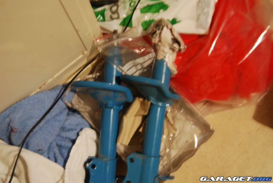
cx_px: 136
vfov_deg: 29.1
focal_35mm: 46
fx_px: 353
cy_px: 92
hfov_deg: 42.2
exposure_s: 1
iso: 400
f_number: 4.5
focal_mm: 31
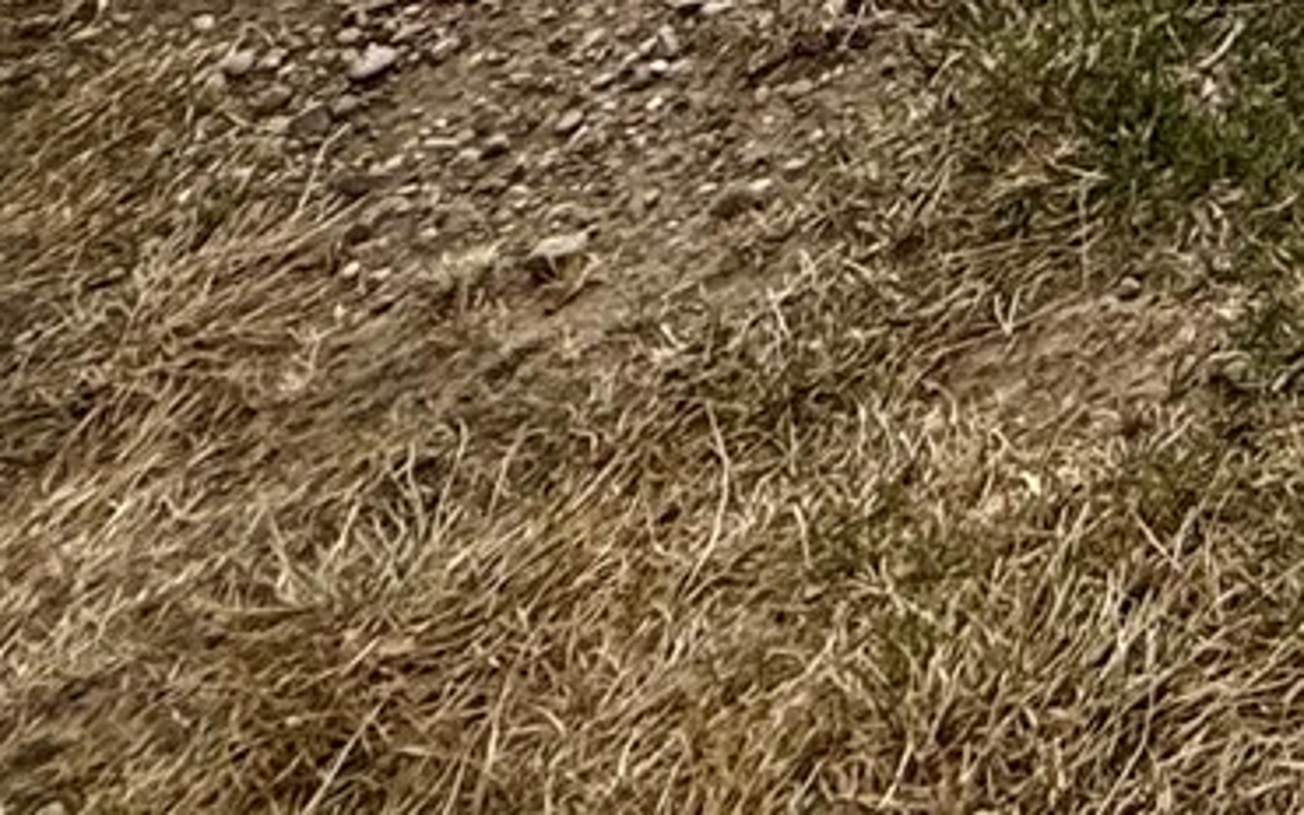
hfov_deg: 17.9
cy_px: -1728
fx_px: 2915
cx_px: 2566
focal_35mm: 82
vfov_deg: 10.4
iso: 64
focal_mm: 2.22
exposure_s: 1/2237
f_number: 2.2
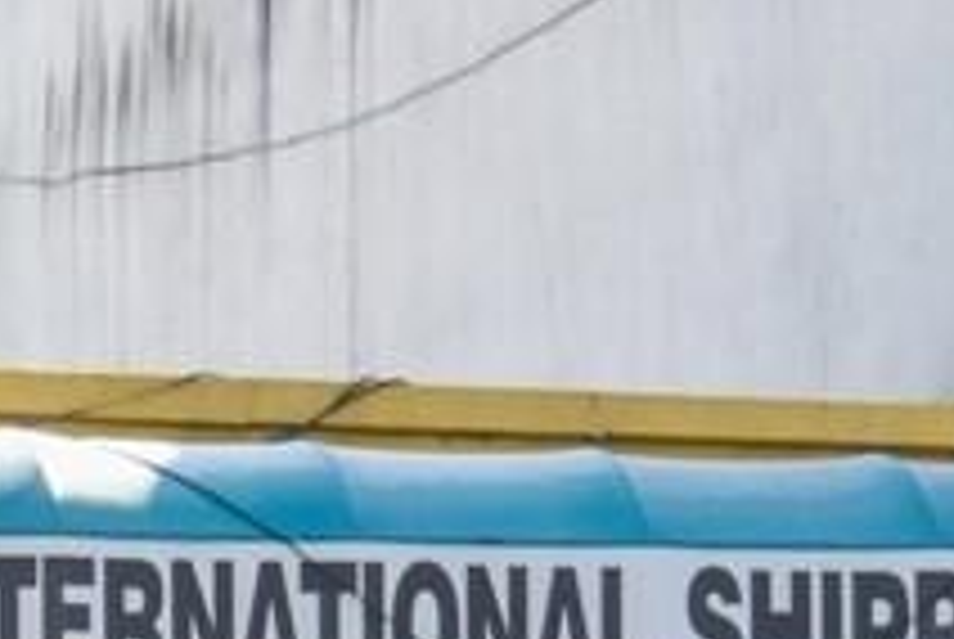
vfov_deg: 6.0
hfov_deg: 8.6
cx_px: -972
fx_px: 5997
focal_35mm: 226
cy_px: 1233
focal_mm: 30
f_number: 14
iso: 640
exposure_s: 1/200
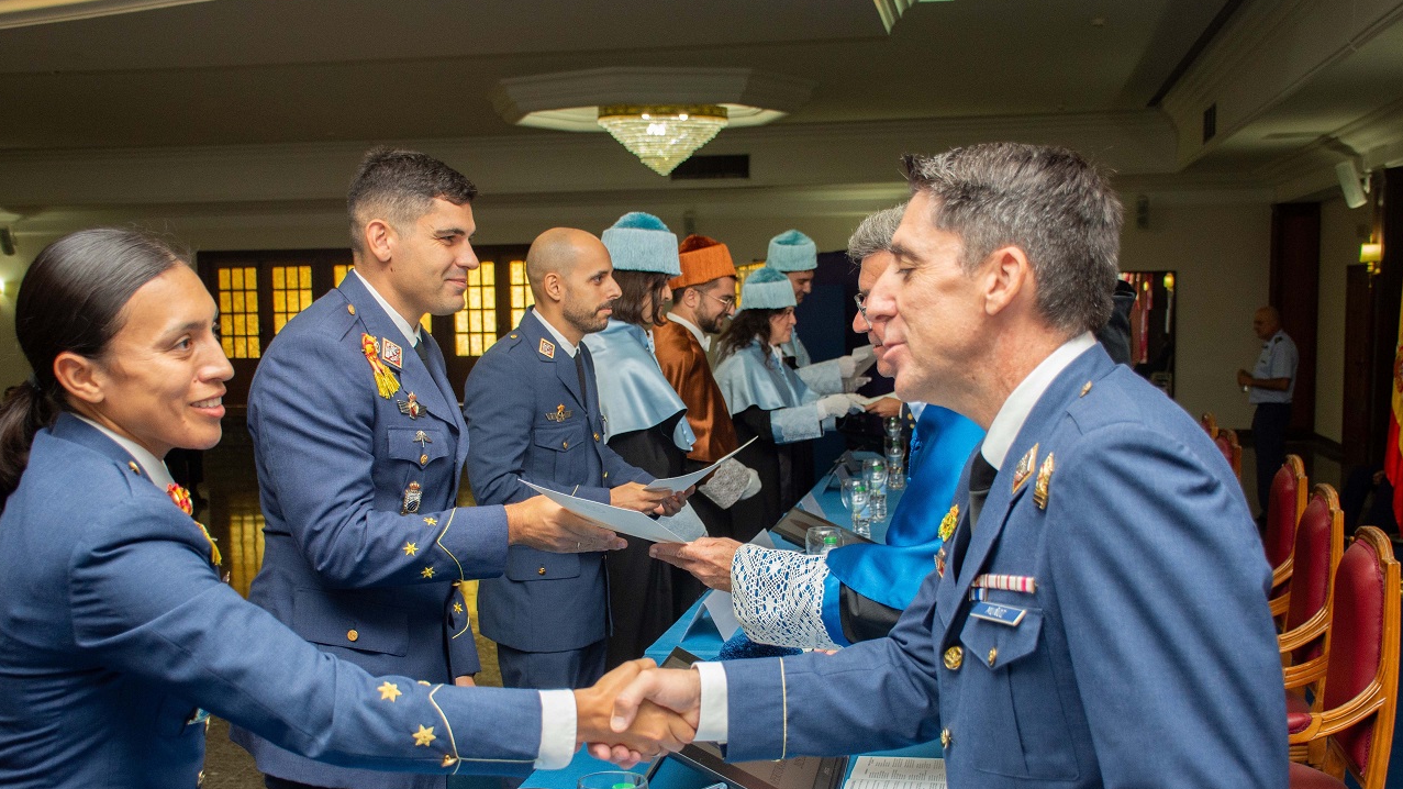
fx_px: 1786
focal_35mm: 48
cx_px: 695
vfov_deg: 24.8
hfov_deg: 42.9
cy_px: 500
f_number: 3.8
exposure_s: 1/125
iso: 640
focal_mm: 26
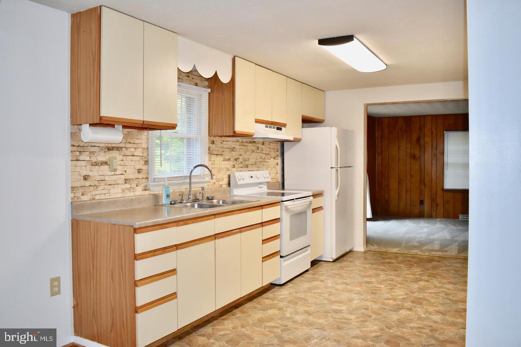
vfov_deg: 43.6
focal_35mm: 30
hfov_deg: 61.9
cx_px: 260
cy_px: 174
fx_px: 434
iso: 800
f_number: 4.5
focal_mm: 20
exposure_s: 1/200
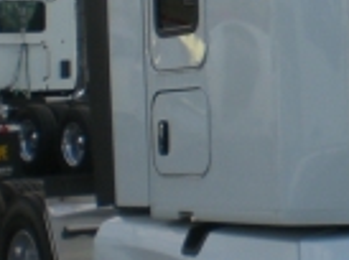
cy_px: 59
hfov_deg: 10.7
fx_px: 1790
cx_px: 550
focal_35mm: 178
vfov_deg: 8.3
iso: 50
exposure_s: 1/250
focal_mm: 6.3
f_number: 4.4
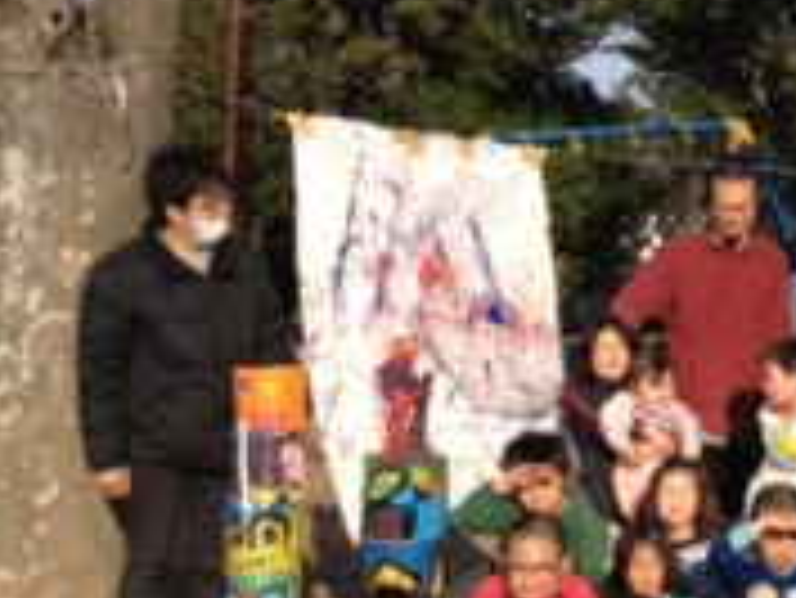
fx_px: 1818
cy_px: 315
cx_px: 886
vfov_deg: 18.7
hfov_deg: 23.2
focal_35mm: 79
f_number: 2.4
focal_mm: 4.28
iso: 50
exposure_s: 1/1126
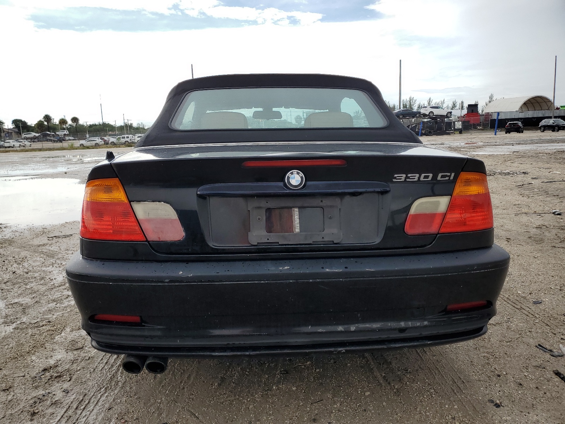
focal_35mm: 26
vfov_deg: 53.1
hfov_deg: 67.3
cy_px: 212
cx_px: 282
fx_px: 424
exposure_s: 1/1000
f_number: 1.5
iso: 50
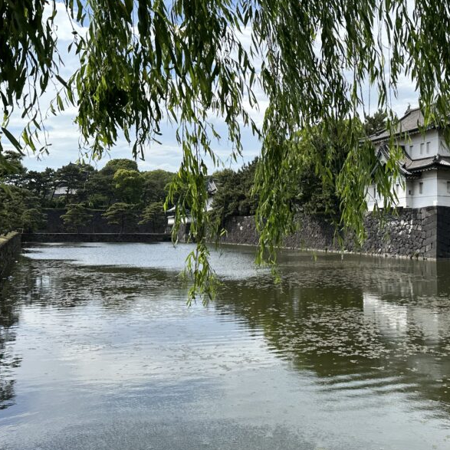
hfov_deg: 43.5
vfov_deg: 44.9
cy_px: 202
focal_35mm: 37
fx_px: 544
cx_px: 335
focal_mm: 6.86
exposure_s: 1/4762
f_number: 1.78
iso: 80
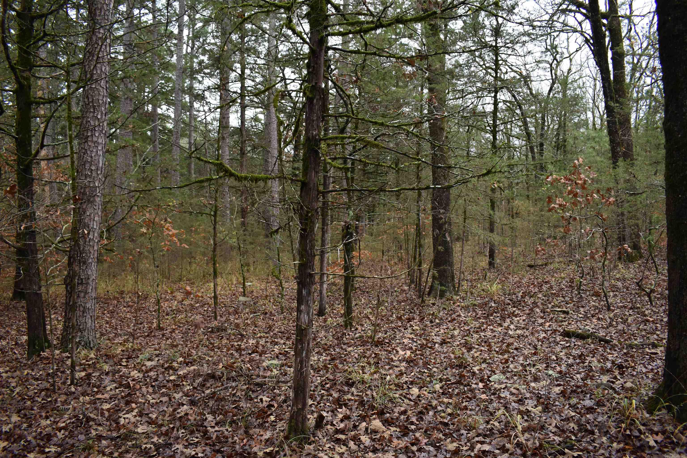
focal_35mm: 27
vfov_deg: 47.9
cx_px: 344
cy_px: 229
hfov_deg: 67.4
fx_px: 515
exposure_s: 1/250
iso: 400
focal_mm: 18
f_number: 5
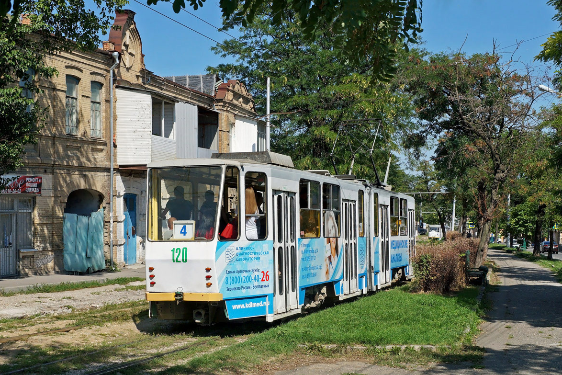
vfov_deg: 29.3
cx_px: 284
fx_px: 718
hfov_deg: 42.7
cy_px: 190
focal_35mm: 46
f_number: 8
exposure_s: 1/1000
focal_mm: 30
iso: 200
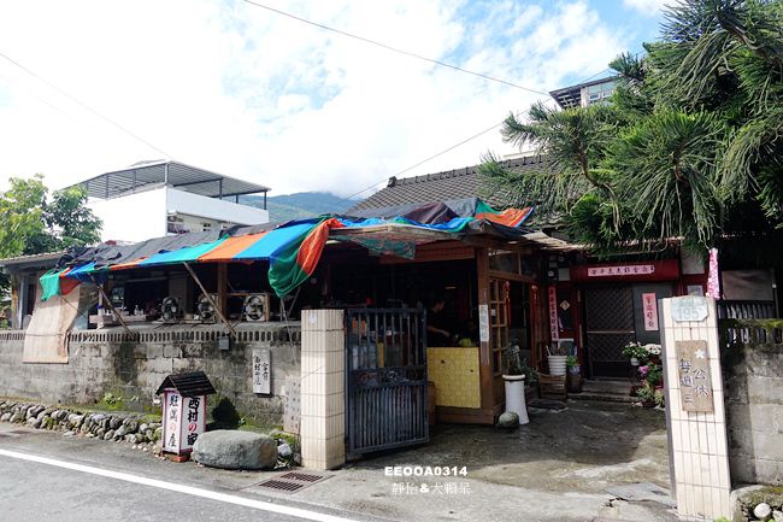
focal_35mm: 24
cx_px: 392
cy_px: 261
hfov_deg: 73.8
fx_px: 522
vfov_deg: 53.1
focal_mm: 8.8
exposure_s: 1/500
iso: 125
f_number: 4
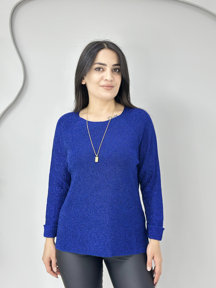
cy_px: 144
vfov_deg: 39.7
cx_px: 108
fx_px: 399
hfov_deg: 30.3
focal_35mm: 48
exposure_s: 1/50
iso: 100
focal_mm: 6.86
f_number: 1.78
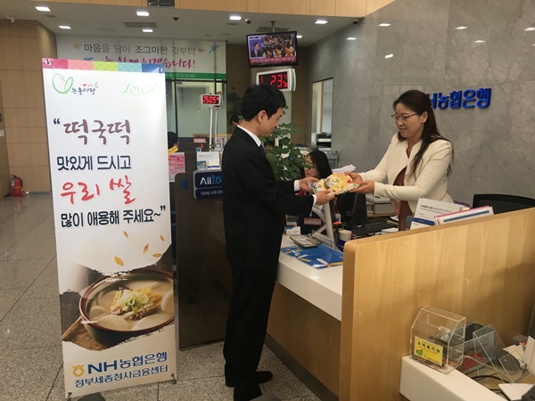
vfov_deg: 48.2
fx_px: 448
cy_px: 200
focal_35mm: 29
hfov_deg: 61.7
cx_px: 268
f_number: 2.2
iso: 32
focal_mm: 4.15
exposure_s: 1/30
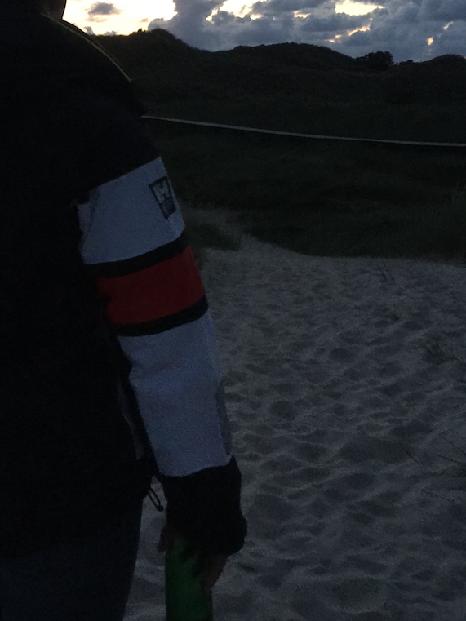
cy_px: 213
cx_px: 78
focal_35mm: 52
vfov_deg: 36.5
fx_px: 933
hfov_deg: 27.4
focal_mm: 4.15
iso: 125
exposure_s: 1/10
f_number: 2.2
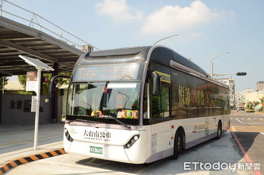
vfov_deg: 36.7
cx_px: 132
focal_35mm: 36
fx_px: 263
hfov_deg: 53.2
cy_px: 88
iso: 100
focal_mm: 24
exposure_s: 1/200
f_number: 7.1
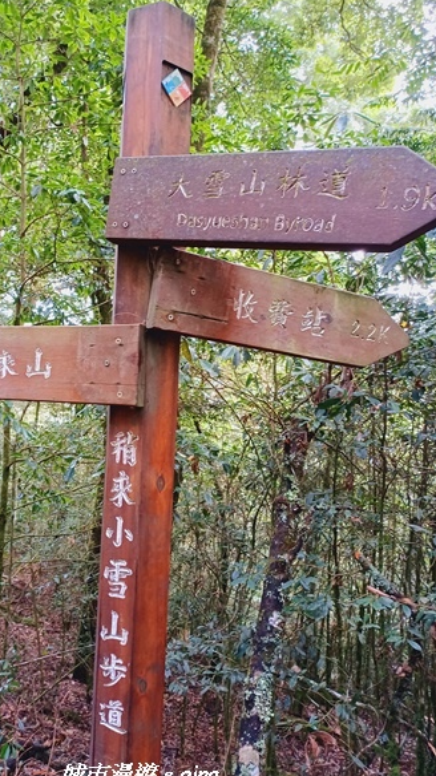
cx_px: 140
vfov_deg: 67.9
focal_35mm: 28
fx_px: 576
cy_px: 392
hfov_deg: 40.8
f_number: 1.8
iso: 320
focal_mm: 4.6
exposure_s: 1/39
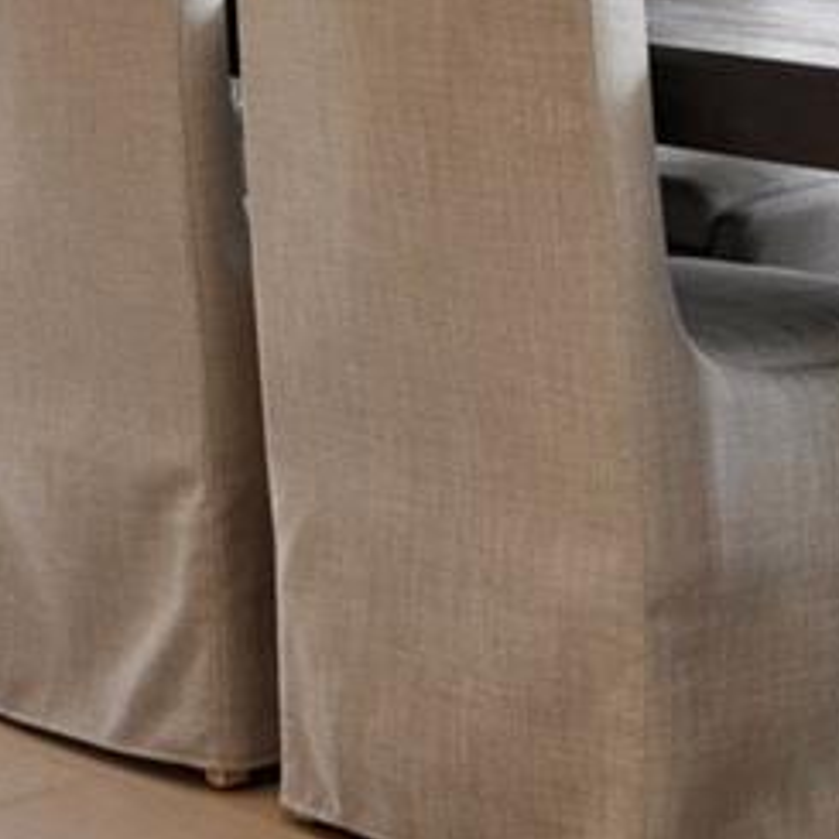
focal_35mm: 150
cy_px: -442
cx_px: 918
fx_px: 4113
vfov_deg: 11.2
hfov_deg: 11.5
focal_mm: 36
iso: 400
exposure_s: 1/50
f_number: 9
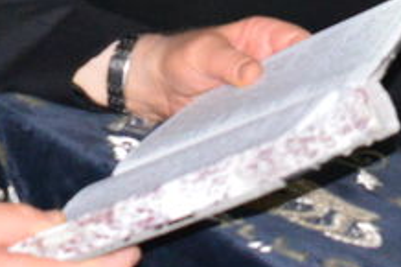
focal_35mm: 180
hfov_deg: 11.4
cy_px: -514
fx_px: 2003
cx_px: 265
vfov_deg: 6.9
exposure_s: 1/100
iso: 4000
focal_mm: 28
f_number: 5.6
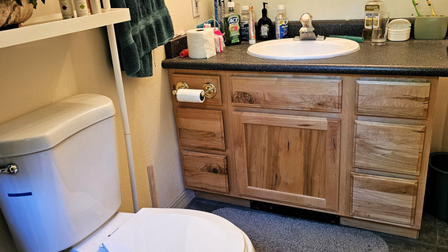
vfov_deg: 34.6
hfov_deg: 58.0
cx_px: 221
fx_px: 404
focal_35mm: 34
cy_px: 139
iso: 800
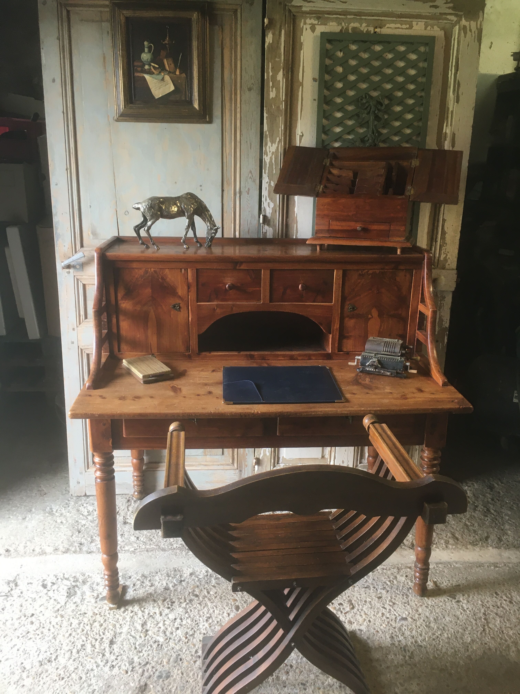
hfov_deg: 48.2
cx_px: 260
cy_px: 347
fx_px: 581
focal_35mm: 29
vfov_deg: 61.7
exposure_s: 1/33
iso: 80
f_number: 2.2
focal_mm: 4.15
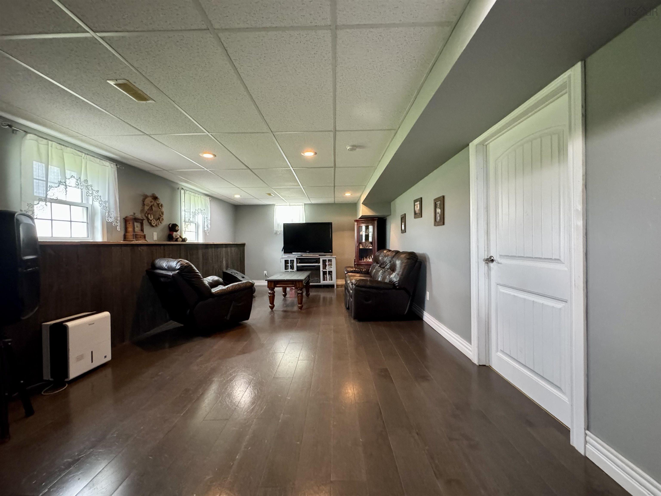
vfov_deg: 85.7
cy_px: 248
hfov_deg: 102.1
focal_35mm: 14
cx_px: 330
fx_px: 267
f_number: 2.2
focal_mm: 2.22
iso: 1250
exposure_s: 1/60
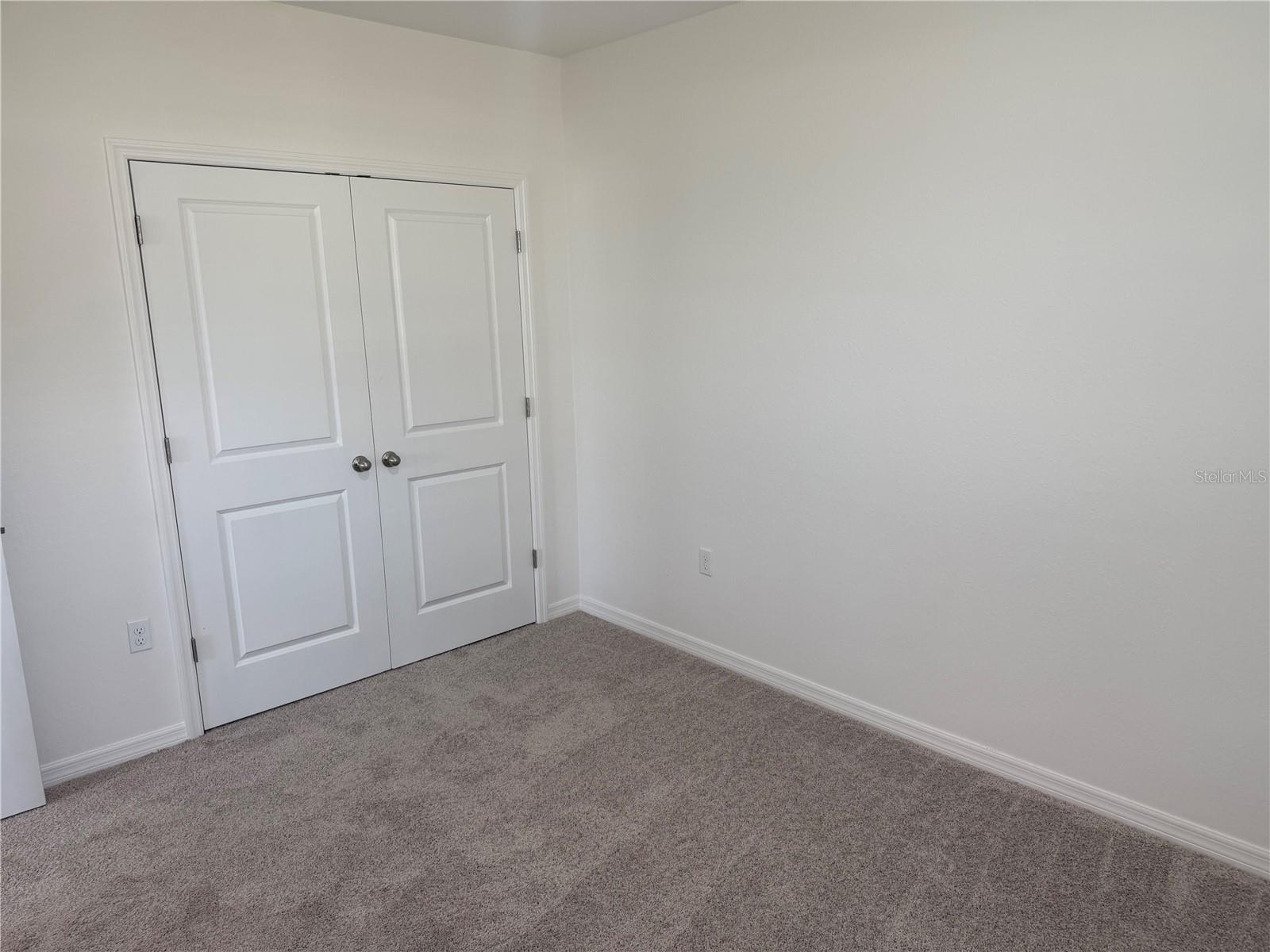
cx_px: 635
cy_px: 476
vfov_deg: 56.8
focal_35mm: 24
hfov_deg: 71.6
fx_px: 881
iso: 100
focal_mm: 6.76
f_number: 1.78
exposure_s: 1/120
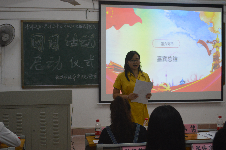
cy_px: 75
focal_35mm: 54
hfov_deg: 36.9
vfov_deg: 25.0
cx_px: 113
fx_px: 339
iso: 400
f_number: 5
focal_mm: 36
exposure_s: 1/20
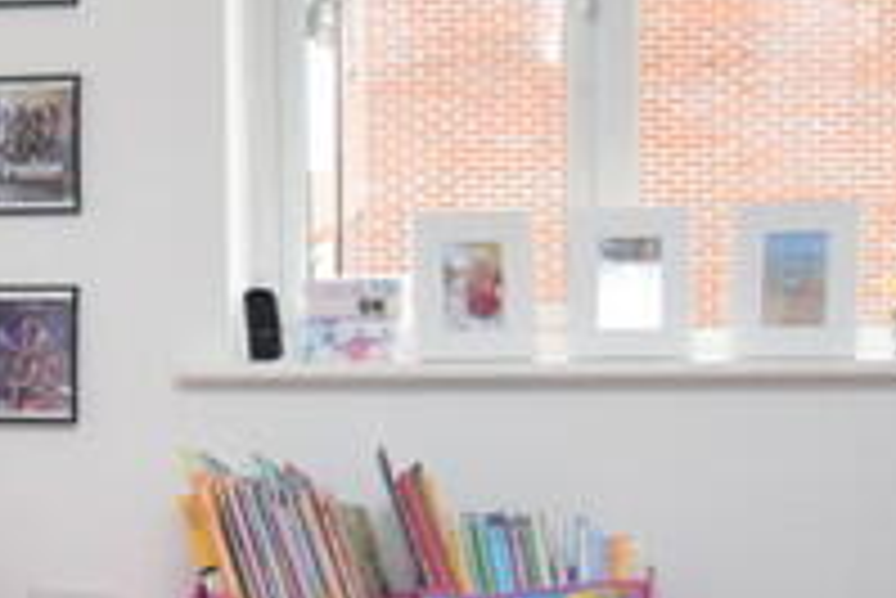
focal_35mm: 77
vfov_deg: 17.7
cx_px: -9
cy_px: 411
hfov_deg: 25.0
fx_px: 1918
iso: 560
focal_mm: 10
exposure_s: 1/60
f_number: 4.5
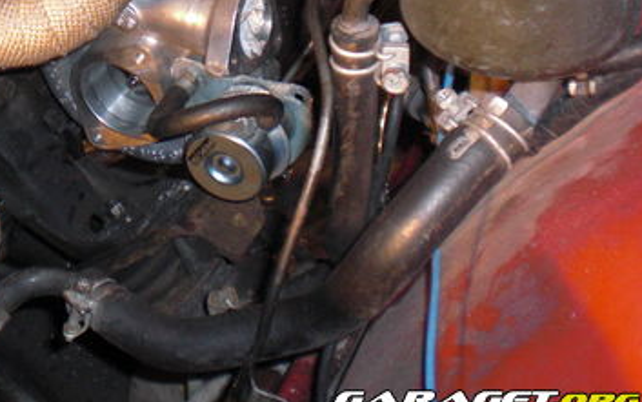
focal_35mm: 73
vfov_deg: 17.4
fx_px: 1278
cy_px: -18
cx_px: 64
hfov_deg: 27.2
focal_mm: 6.3
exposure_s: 1/60
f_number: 3.1
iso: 200
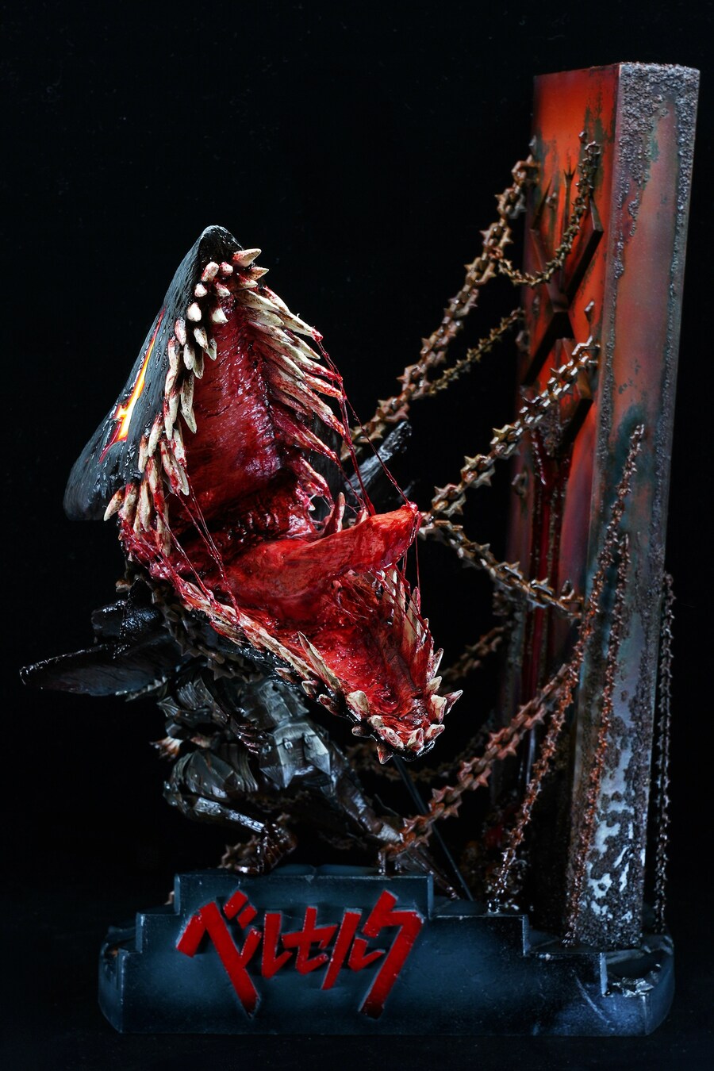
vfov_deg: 26.0
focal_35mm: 78
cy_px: 536
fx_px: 2320
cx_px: 357
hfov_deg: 17.5
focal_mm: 52
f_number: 11
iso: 80
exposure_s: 1/13
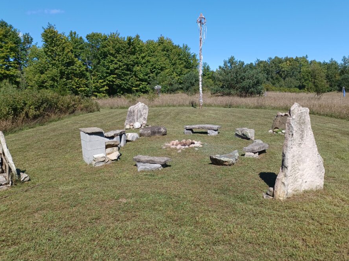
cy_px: 116
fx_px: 292
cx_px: 176
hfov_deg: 61.7
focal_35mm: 29
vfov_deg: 48.1
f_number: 1.8
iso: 32
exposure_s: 1/407
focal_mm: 4.6
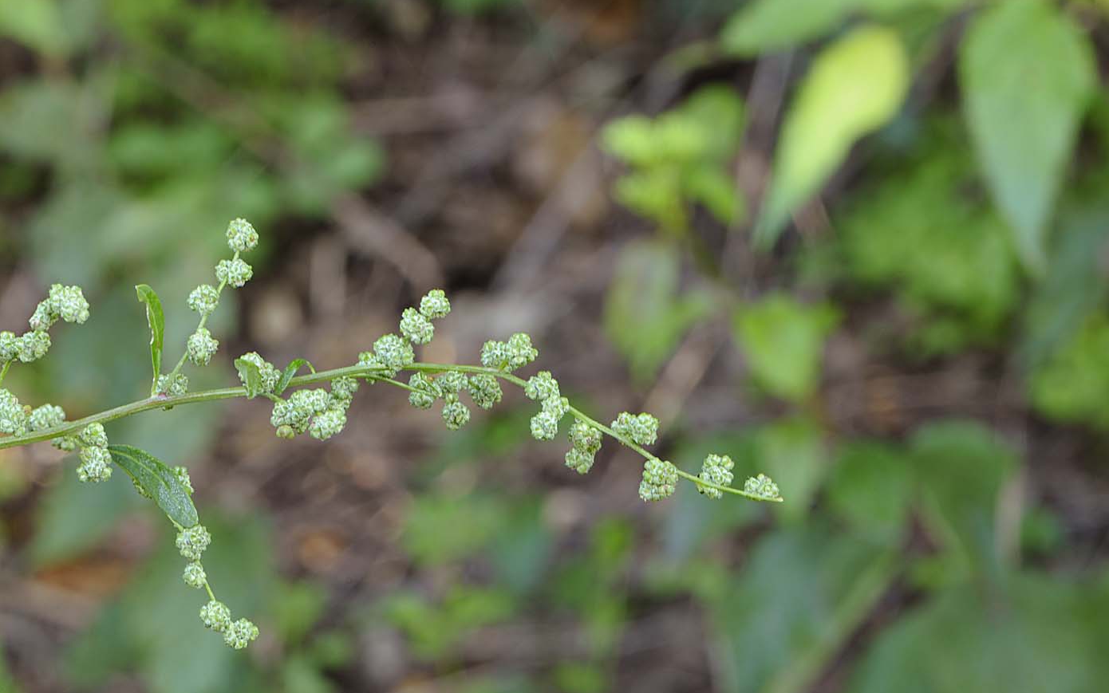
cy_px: 368
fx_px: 4882
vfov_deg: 8.1
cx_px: 558
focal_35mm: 162
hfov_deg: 13.0
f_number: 16
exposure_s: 1/3
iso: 200
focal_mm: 105
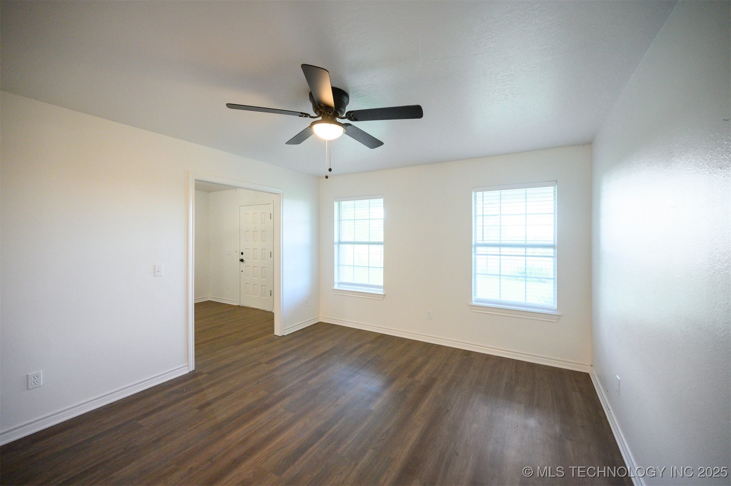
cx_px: 366
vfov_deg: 81.1
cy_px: 243
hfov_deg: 104.3
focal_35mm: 14
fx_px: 284
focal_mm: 14
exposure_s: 1/160
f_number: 4
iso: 800
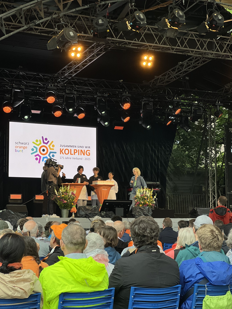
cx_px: 116
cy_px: 154
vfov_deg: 25.3
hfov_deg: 19.1
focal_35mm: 77
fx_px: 688
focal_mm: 9
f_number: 2.8
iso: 50
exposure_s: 1/120
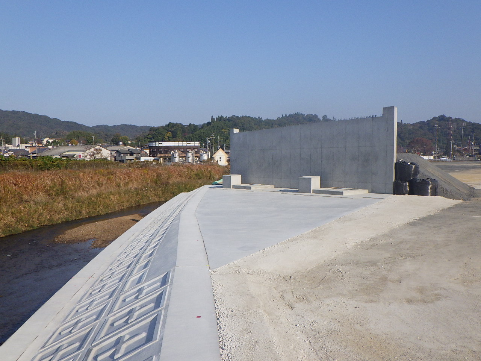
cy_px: 180
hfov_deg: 54.0
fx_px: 472
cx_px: 240
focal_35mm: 34
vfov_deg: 41.8
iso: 250
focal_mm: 6.1
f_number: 4.6
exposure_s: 1/2000
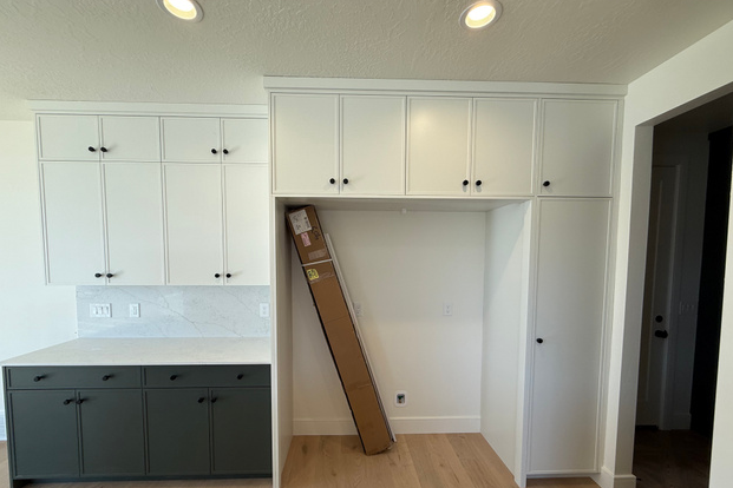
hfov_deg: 100.4
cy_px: 277
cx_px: 358
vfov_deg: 76.9
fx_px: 305
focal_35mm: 15
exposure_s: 1/120
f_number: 2.2
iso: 50
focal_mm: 2.22
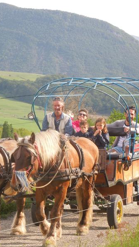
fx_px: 1141
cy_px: 124
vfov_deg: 12.4
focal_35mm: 174
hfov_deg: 7.0
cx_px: 56
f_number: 4.8
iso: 100
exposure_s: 1/400
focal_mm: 21.5
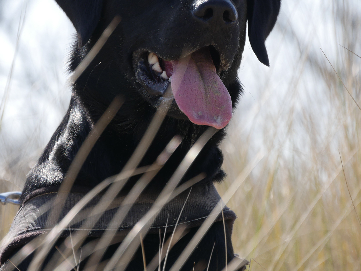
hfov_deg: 6.5
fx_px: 3172
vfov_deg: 4.9
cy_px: 95
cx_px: 208
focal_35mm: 304
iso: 200
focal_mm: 109
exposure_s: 1/500
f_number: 5.6
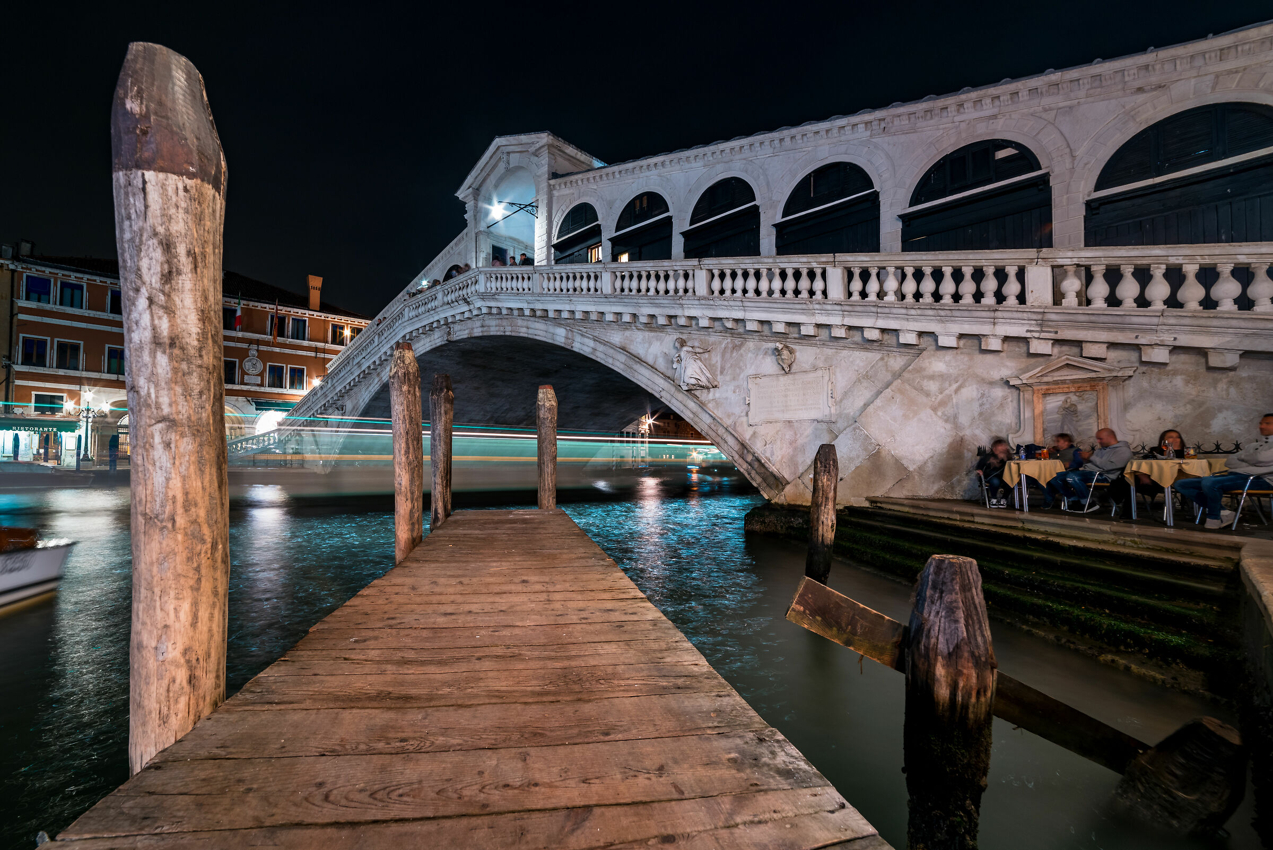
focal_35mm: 14
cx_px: 636
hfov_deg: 104.2
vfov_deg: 81.3
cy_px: 425
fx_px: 495
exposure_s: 20
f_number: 11
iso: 160
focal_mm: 14
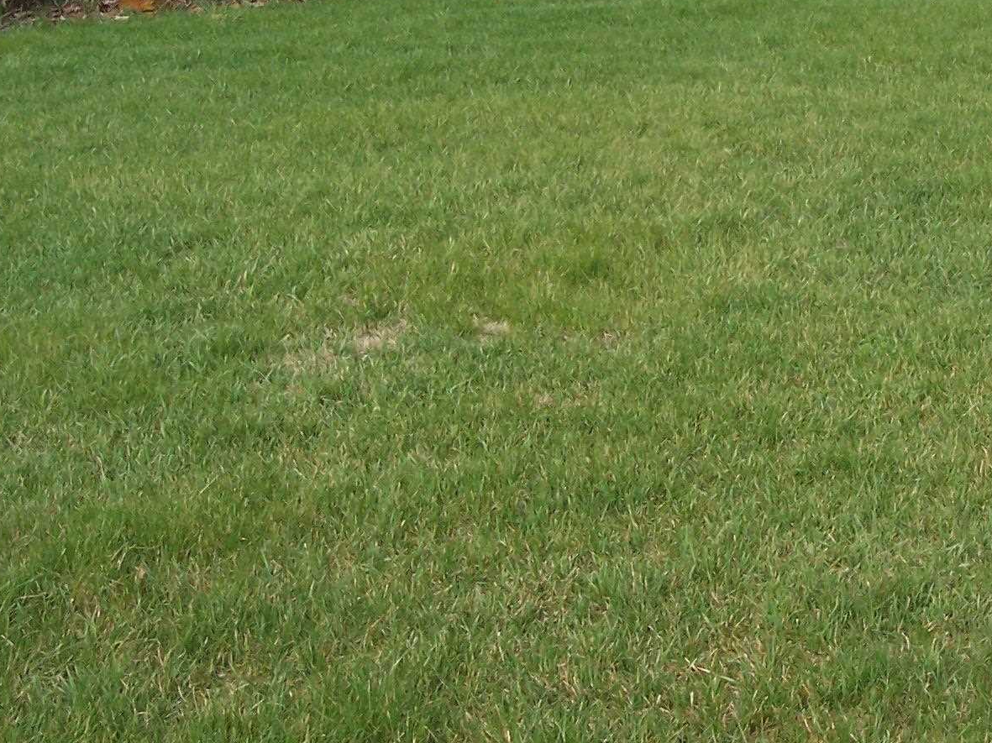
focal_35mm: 83
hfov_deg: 23.3
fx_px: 2378
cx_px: 777
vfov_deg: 17.4
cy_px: -4
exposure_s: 1/500
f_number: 4.8
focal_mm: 8
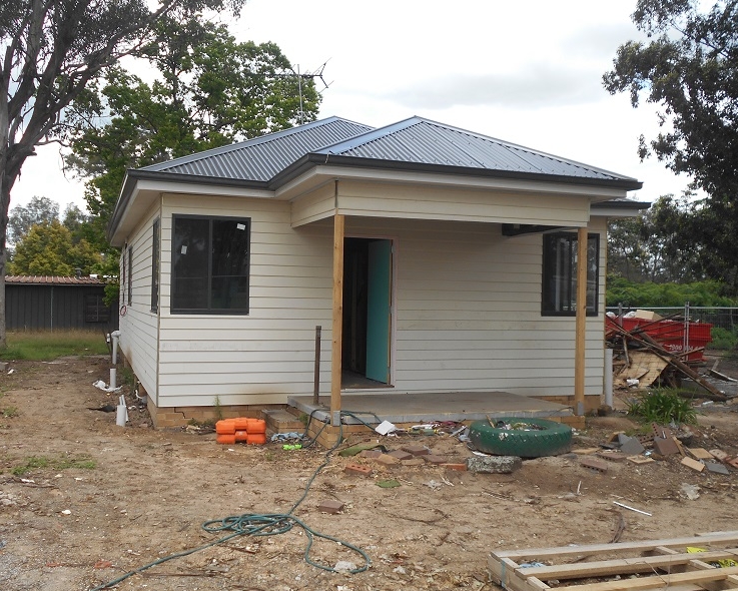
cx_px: 342
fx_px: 787
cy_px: 300
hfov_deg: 50.2
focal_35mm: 36
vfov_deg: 41.2
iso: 80
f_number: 3.6
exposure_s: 1/320
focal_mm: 5.8
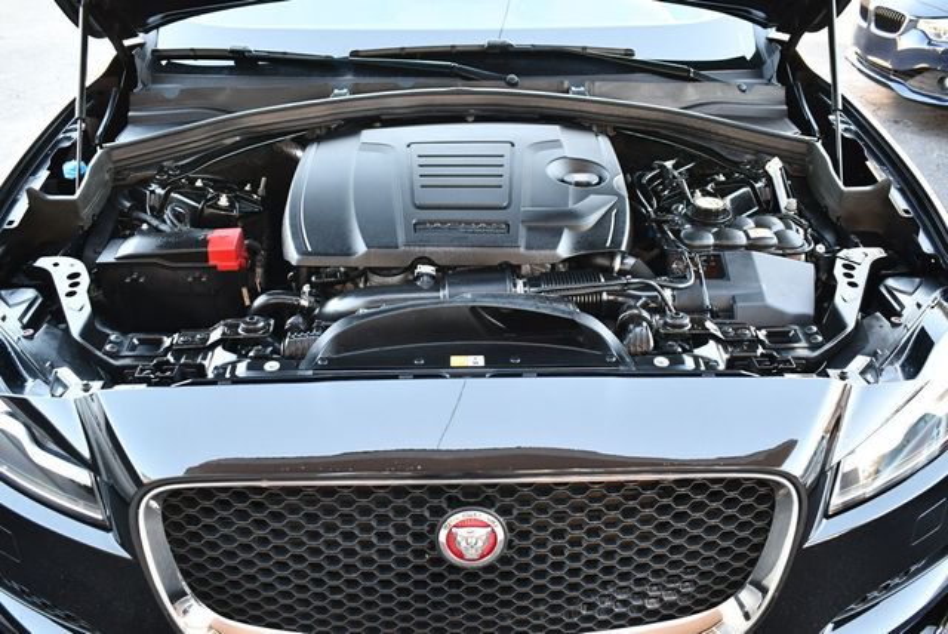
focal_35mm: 36
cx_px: 474
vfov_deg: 36.9
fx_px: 949
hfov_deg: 53.1
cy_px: 317
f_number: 3.5
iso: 800
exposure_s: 1/160
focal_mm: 18
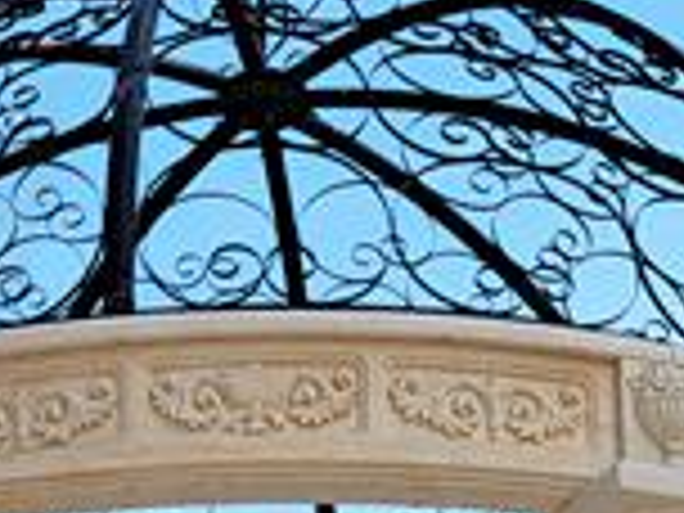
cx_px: 261
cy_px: 1130
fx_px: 2608
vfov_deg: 10.1
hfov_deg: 14.9
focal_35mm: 132
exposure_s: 1/818
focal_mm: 7
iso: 20
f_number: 1.8
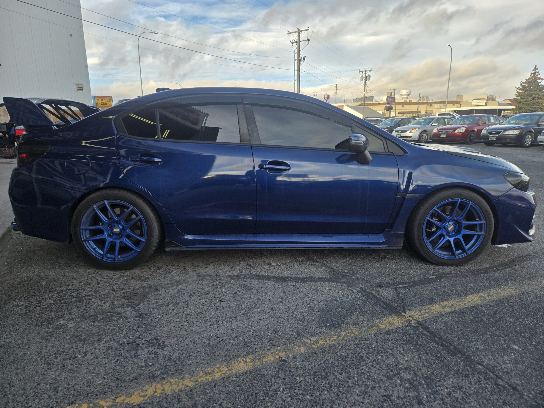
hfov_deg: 73.9
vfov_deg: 58.9
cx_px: 272
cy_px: 204
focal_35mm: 23
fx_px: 361
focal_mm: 5.4
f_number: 1.8
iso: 80
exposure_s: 1/2088
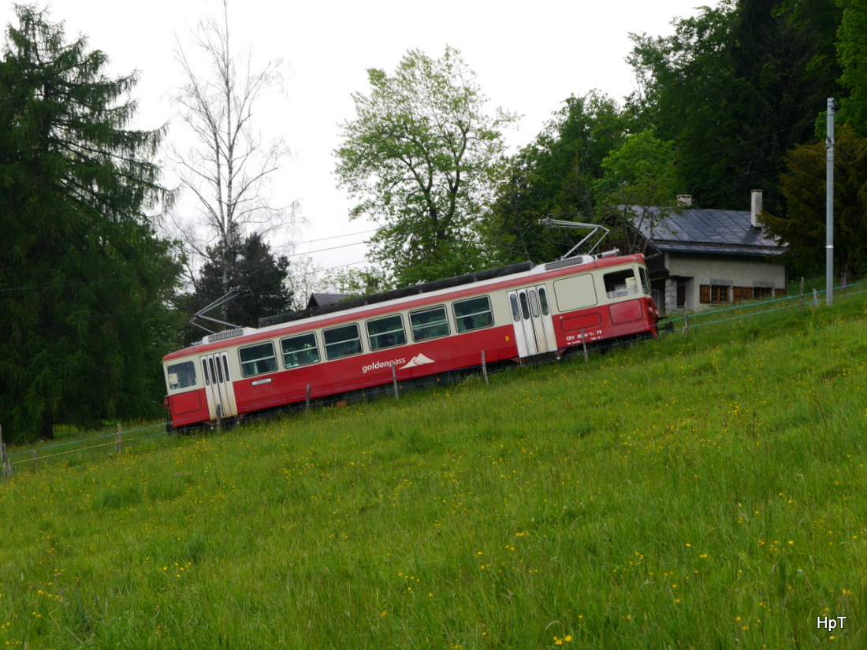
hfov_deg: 23.3
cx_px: 434
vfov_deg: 17.6
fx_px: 2104
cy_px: 325
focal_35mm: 84
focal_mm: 42
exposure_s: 1/200
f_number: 7.1
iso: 160
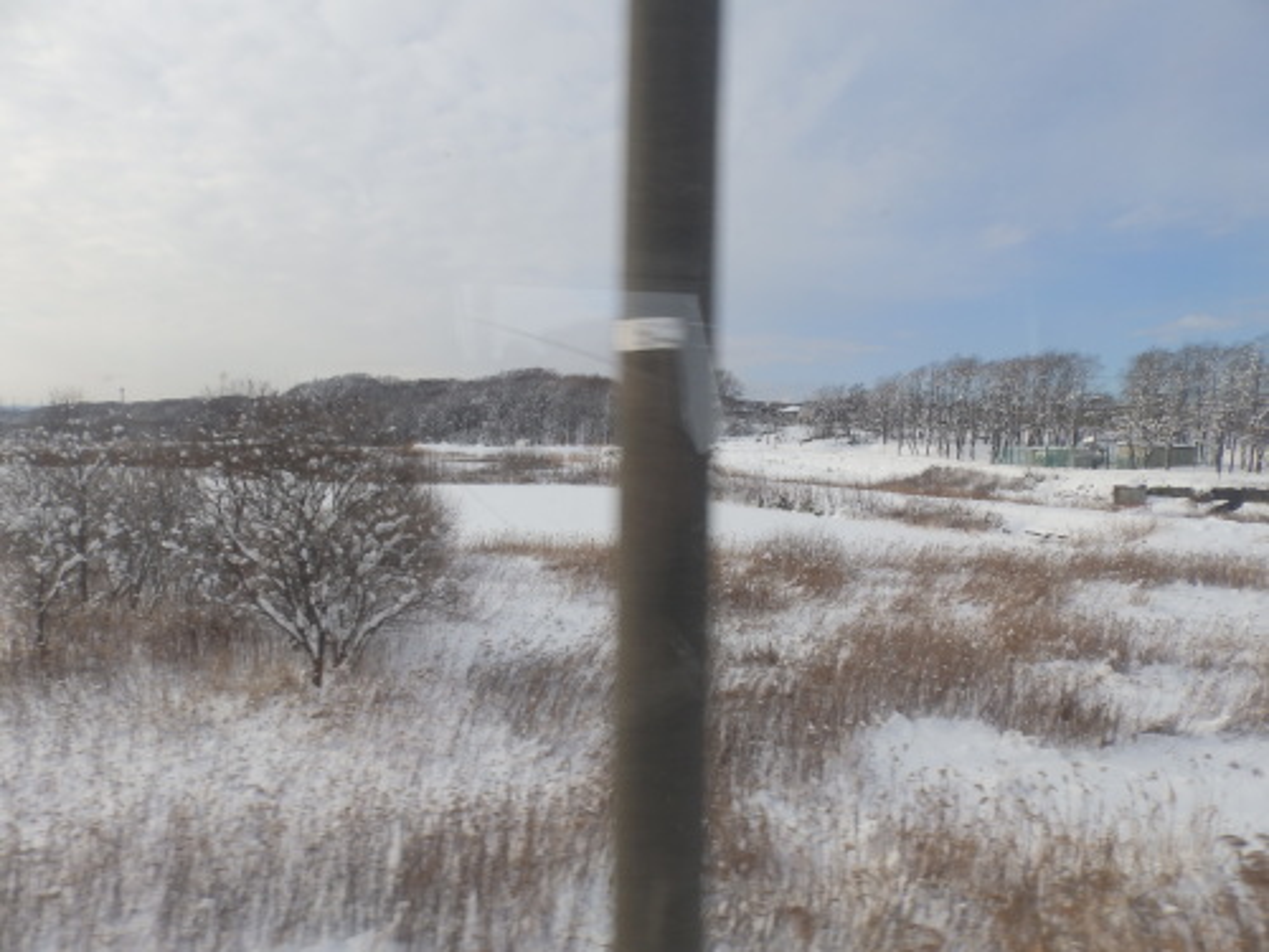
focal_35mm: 22
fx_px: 807
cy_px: 476
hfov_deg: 76.4
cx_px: 634
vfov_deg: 61.1
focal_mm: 4
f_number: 4.5
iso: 80
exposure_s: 1/400
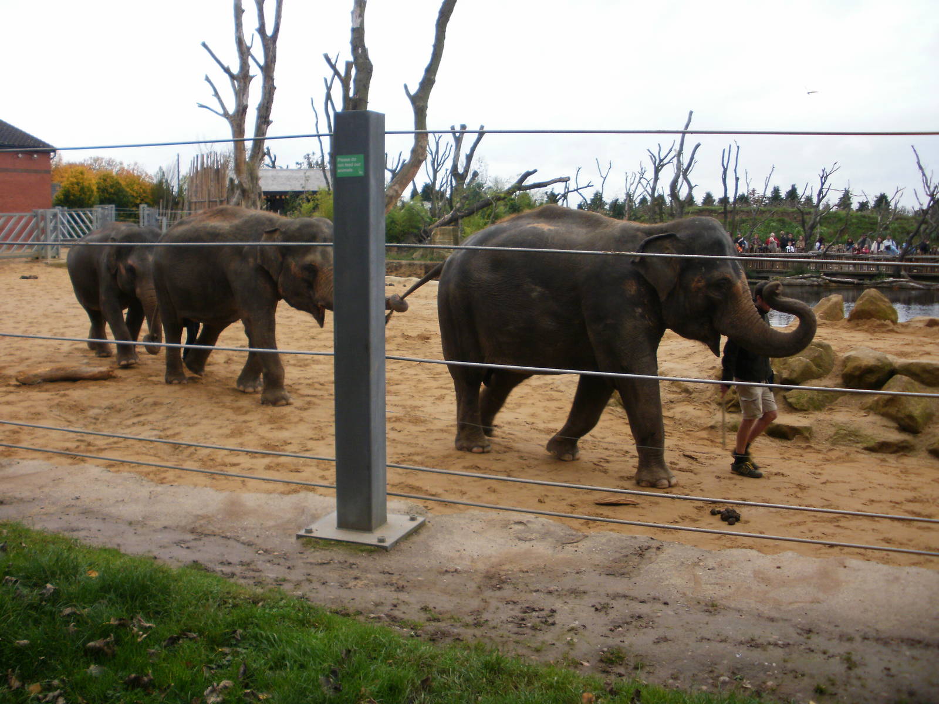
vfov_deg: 39.7
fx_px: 977
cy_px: 352
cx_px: 470
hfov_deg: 51.4
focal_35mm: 36
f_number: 3.5
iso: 100
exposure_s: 1/100
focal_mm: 6.3
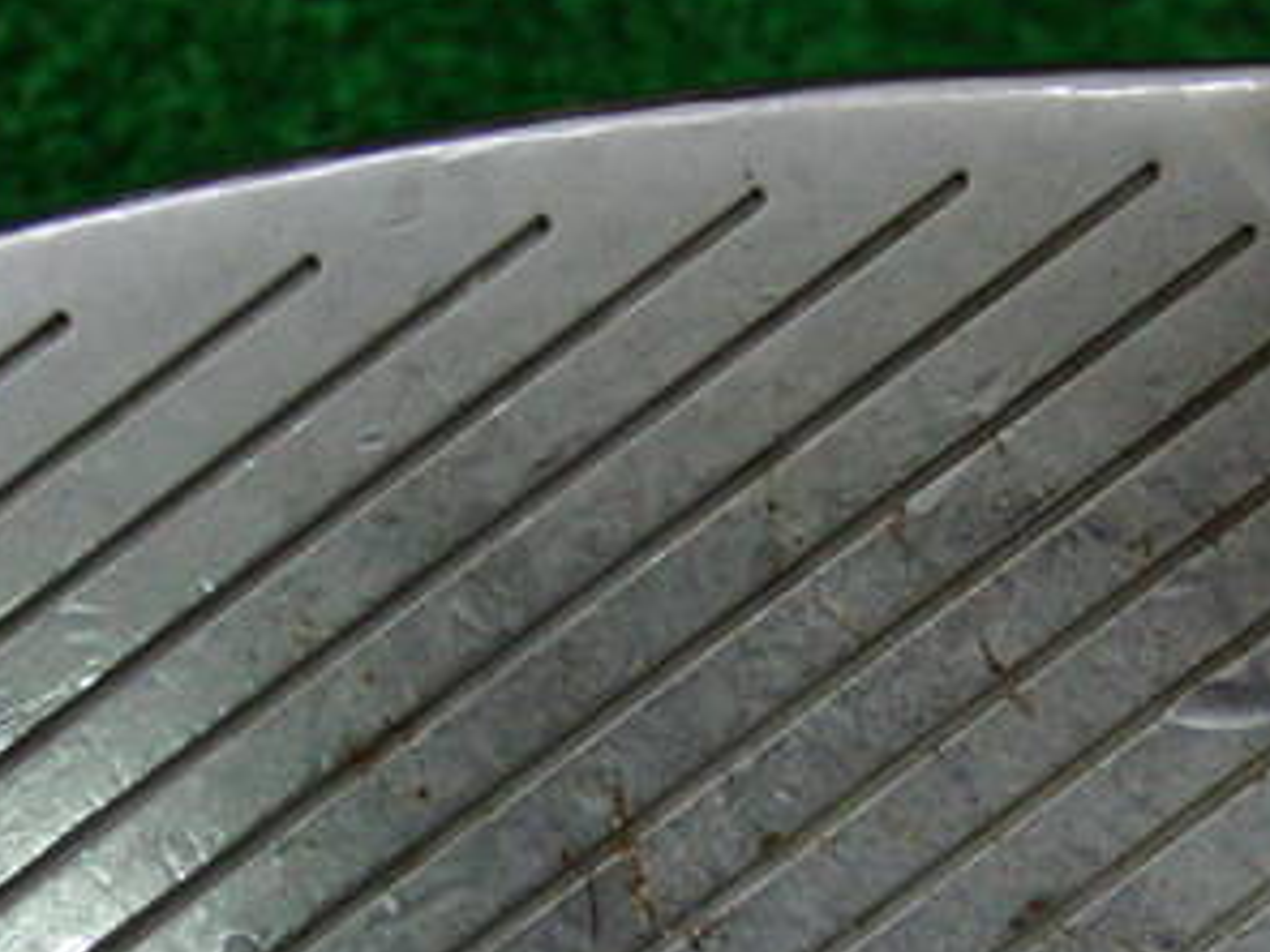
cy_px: 935
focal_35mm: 93
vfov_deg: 15.6
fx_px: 3412
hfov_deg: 21.0
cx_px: 356
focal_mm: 7.54
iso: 320
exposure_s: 1/80
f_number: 3.7
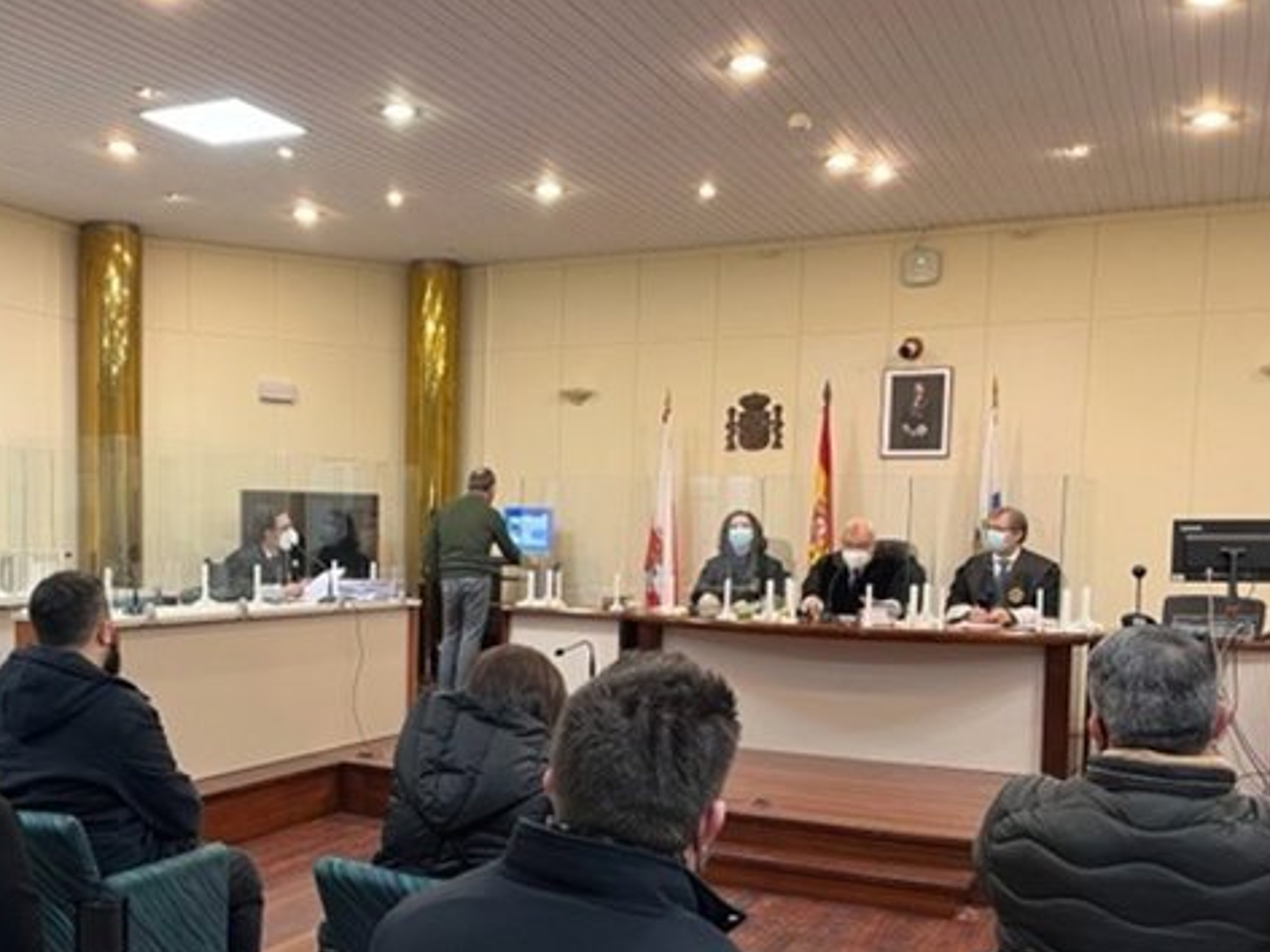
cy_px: 629
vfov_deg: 37.3
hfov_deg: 48.5
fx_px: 1394
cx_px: 465
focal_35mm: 38
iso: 160
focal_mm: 5.1
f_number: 1.6
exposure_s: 1/50
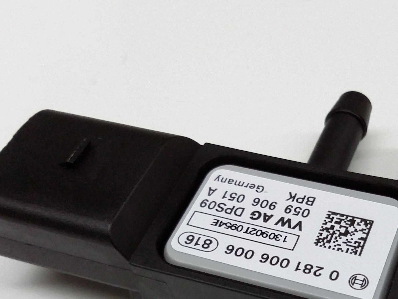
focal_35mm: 58
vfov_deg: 24.8
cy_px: 246
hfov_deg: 33.0
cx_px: 265
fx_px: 667
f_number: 2.4
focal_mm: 3.4
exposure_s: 1/24
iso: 160
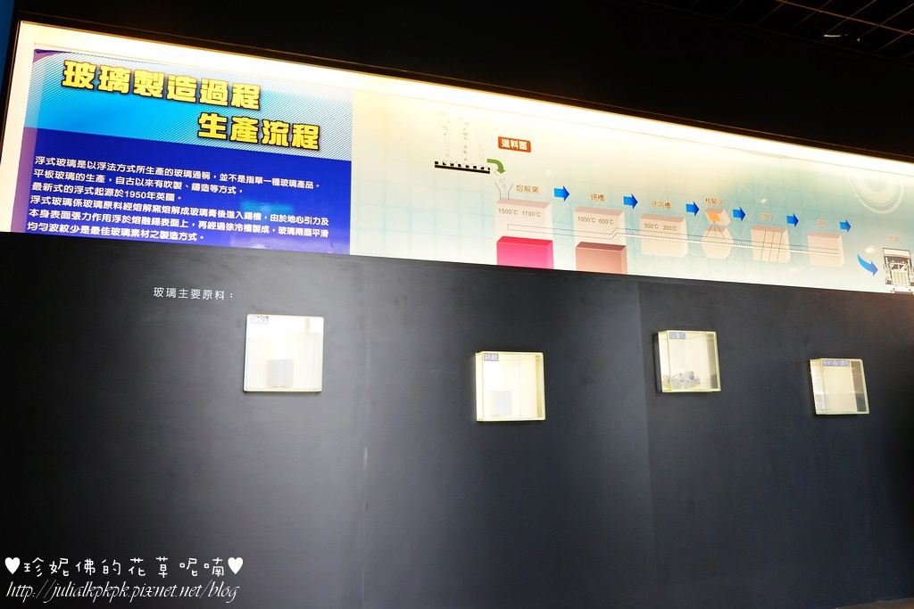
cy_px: 304
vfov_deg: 53.1
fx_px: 609
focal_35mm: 24
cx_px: 457
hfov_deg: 73.7
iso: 1250
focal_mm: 16
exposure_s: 1/60
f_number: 3.5
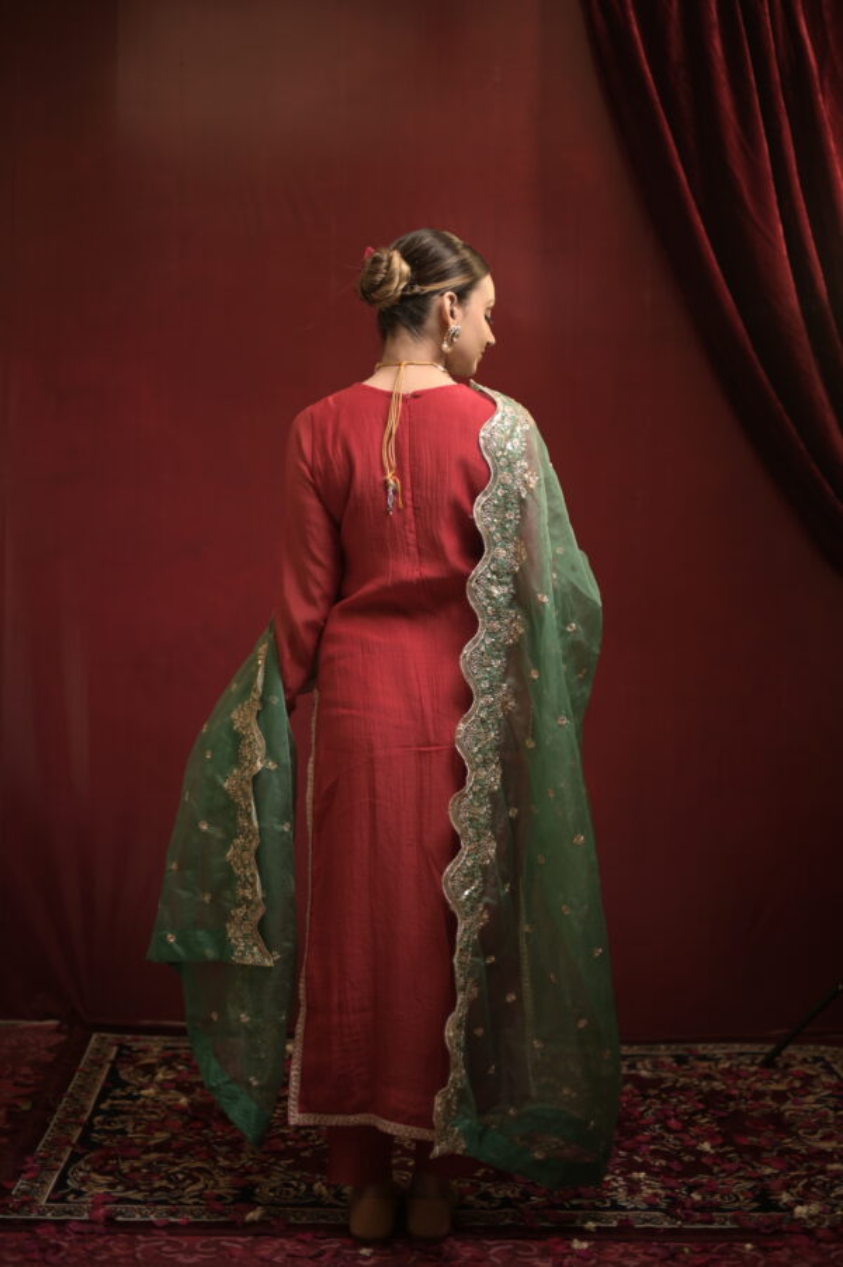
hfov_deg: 27.0
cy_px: 634
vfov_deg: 39.6
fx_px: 1759
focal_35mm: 50
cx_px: 422
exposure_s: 1/250
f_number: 1.4
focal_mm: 50
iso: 100
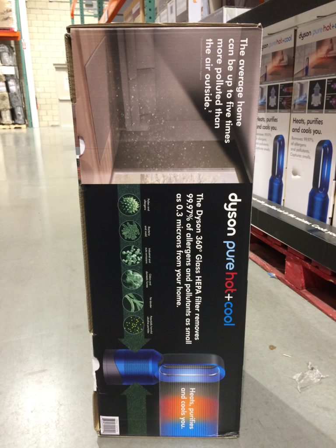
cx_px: 168
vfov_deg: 61.7
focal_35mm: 29
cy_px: 224
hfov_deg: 48.2
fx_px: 375
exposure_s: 1/30
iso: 250
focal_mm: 4.15
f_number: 2.2
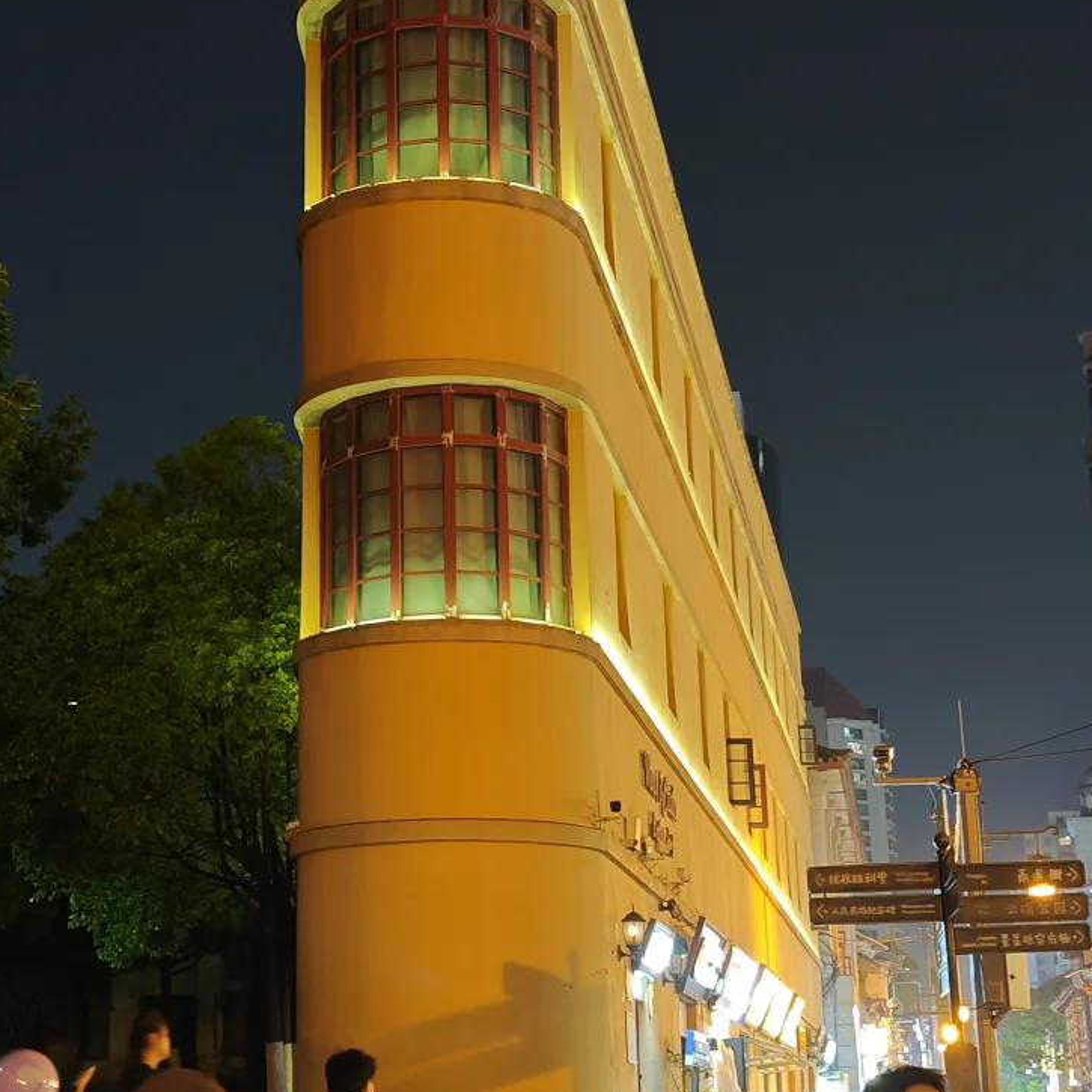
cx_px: 471
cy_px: 342
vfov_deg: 26.3
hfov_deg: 26.5
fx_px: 2320
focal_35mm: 65
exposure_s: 1/25
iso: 640
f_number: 1.63
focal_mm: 8.72
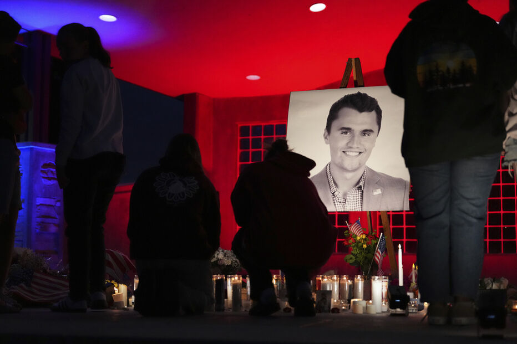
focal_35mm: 70
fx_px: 1005
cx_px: 258
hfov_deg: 28.8
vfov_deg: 19.4
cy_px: 172
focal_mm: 70
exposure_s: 1/1600
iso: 6400
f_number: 2.8
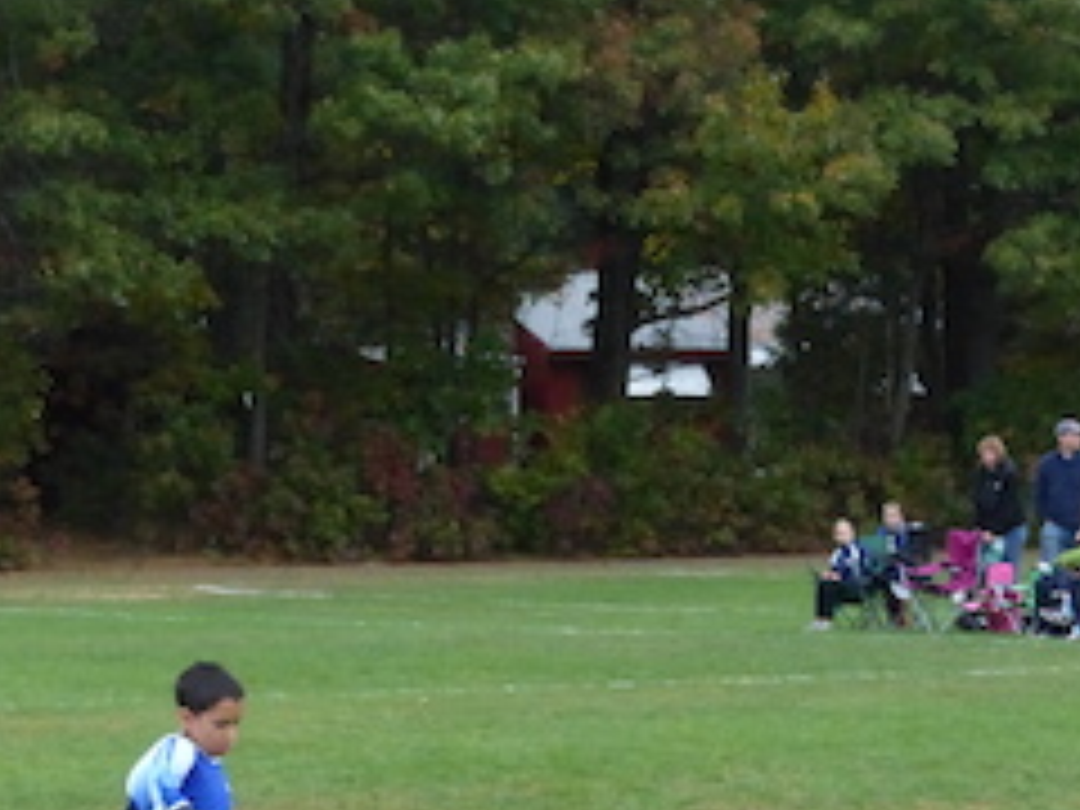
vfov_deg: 9.2
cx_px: 718
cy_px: 801
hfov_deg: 12.3
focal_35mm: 160
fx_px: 4992
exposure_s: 1/500
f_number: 2.8
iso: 500
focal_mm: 13
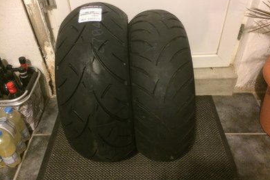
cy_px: 88
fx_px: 232
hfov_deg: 60.3
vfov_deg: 42.3
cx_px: 138
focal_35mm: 31
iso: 400
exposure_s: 1/17
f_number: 2.2
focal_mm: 4.15
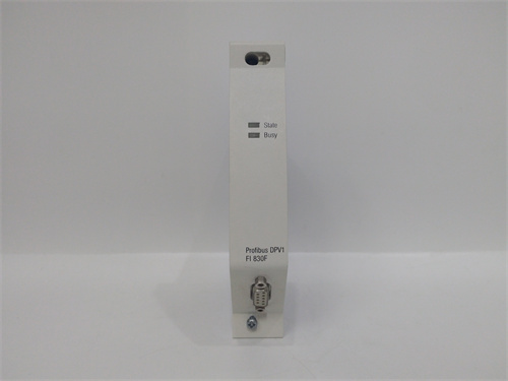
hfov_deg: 65.3
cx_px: 254
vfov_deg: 51.4
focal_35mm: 27
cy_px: 190
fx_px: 396
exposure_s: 1/33
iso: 167
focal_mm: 3.79
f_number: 2
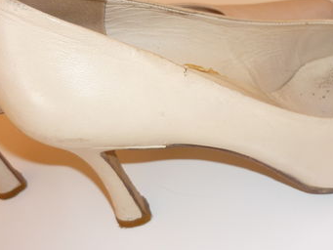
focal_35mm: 58
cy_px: 90
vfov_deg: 25.2
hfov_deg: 33.2
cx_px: 178
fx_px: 558
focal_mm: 5.5
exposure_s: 1/30
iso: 100
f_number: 2.8
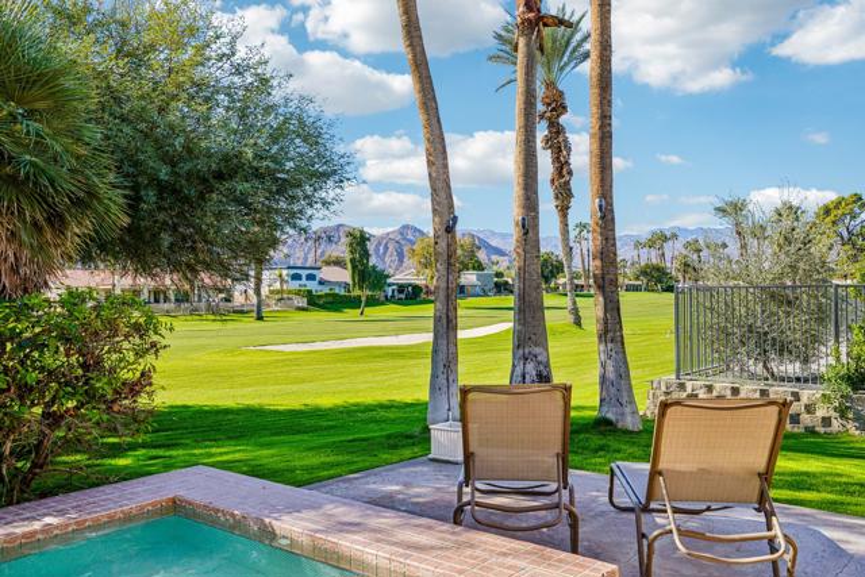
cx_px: 432
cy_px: 288
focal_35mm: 32
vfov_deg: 41.1
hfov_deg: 58.7
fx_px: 769
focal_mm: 32
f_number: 8
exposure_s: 1/200
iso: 100
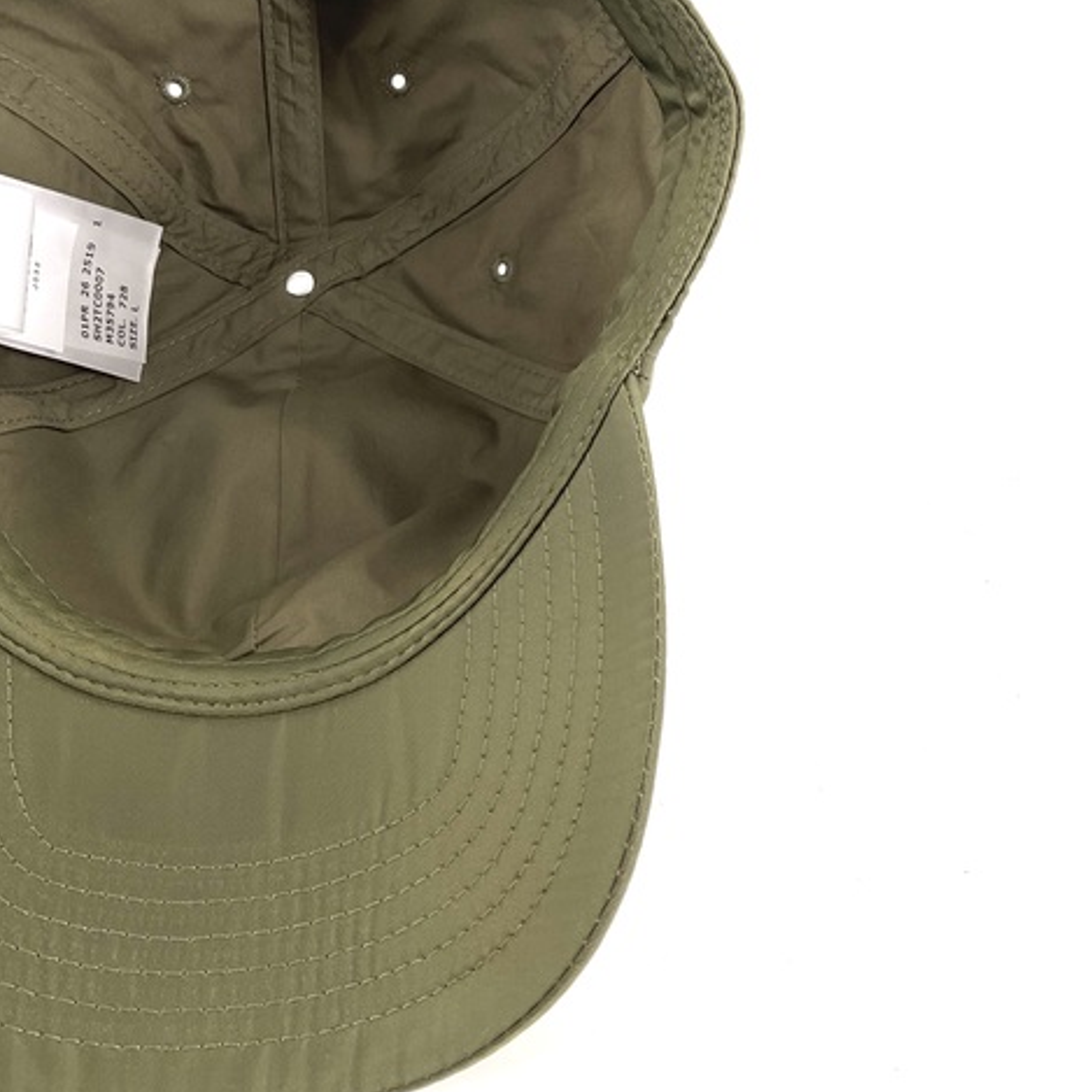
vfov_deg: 46.7
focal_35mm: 35
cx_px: 536
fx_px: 1249
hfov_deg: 47.2
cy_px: 393
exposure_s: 1/120
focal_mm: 3
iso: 20
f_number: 1.8
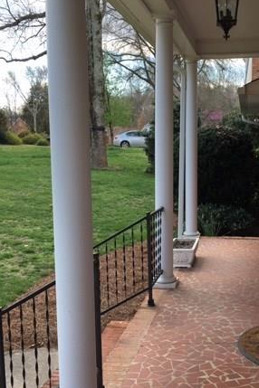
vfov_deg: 43.6
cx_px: 158
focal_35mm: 45
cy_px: 211
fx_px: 486
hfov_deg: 29.8
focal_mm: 4.15
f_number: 2.2
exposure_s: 1/283
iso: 25
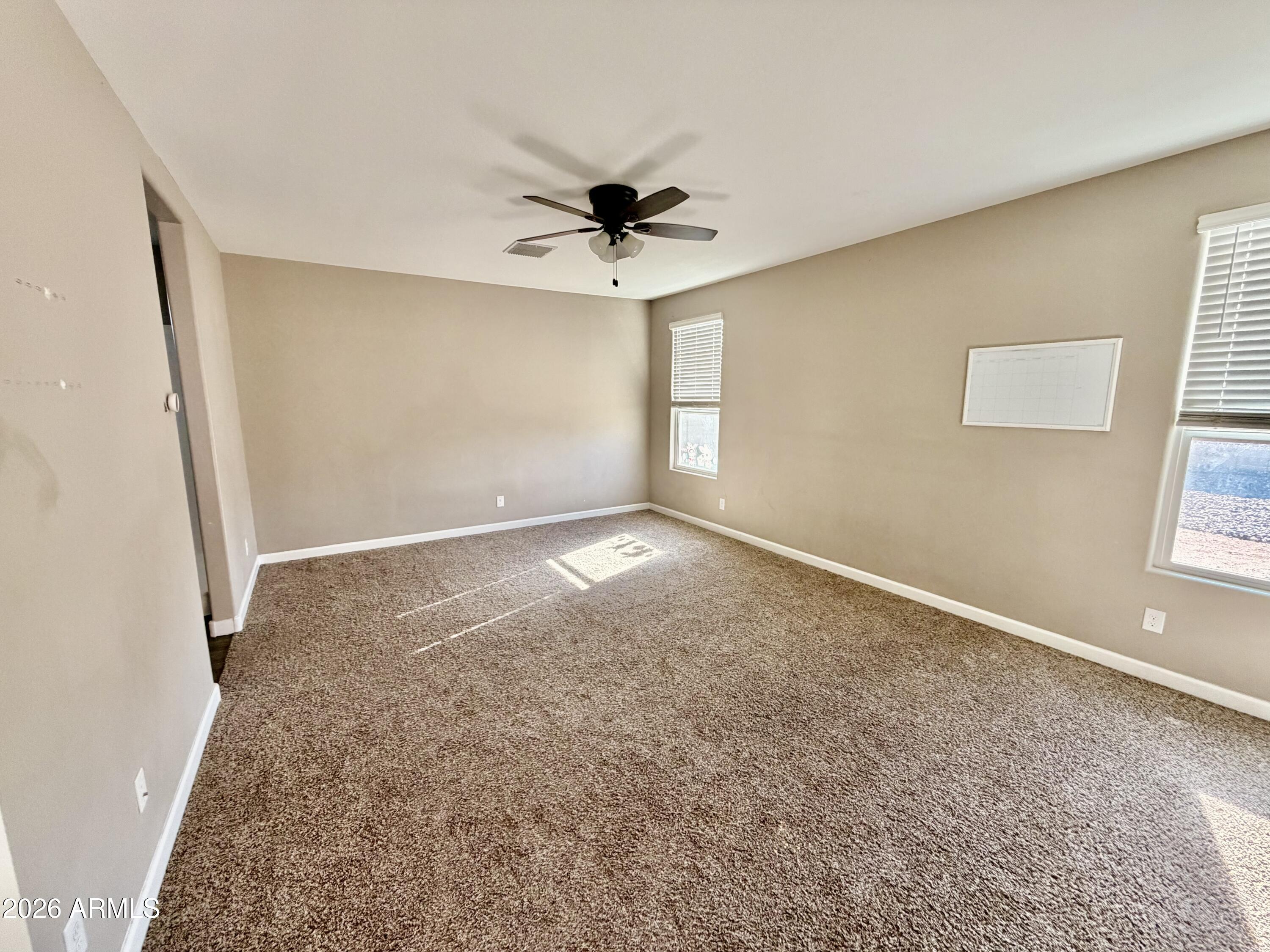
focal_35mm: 14
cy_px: 476
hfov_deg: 102.1
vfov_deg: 85.7
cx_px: 635
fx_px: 514
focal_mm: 2.22
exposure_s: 1/121
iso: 250
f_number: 2.2
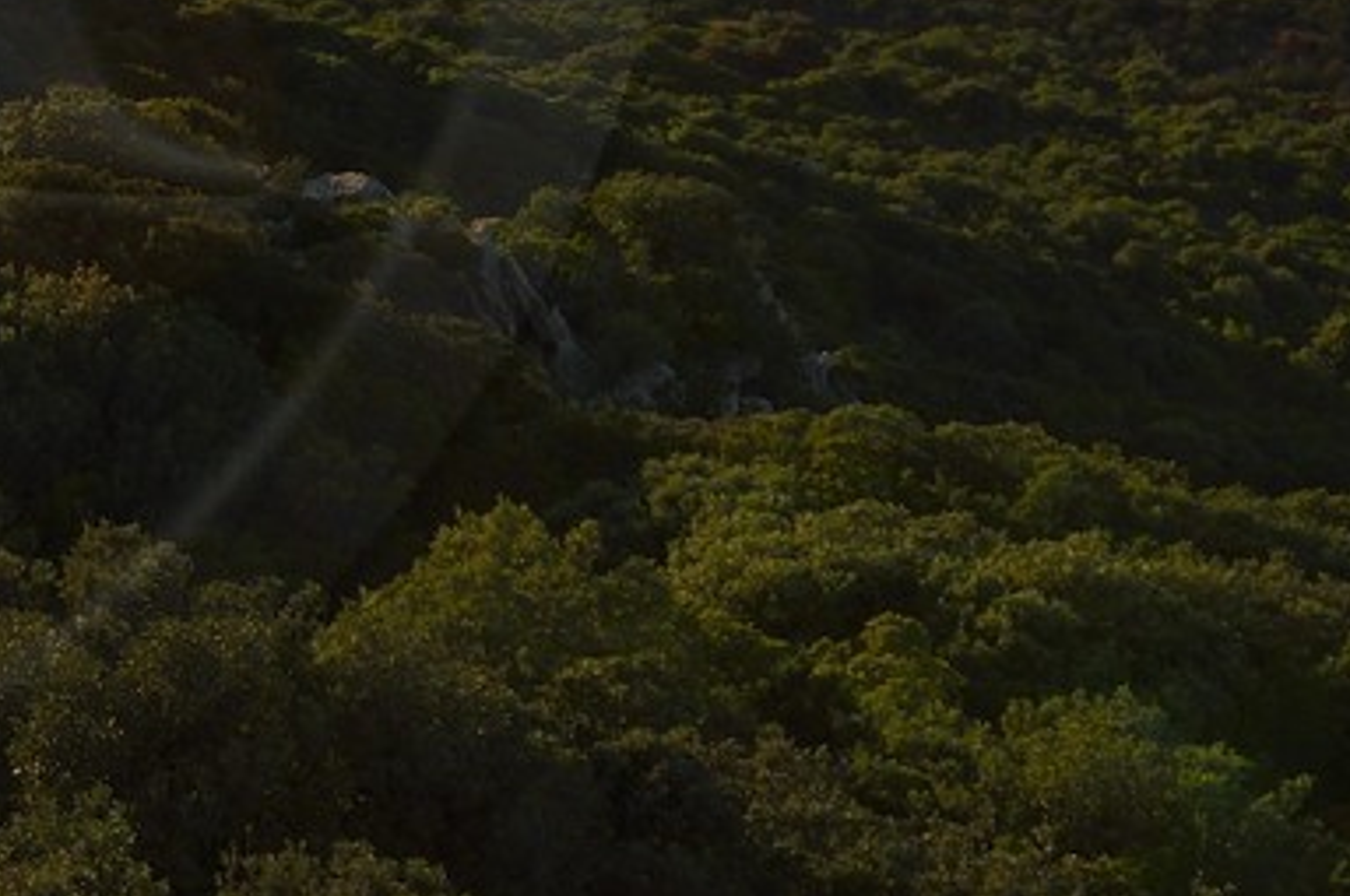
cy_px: -376
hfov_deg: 17.9
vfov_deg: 13.0
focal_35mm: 100
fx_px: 3745
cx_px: -752
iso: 200
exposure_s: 1/250
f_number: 7.1
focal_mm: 24
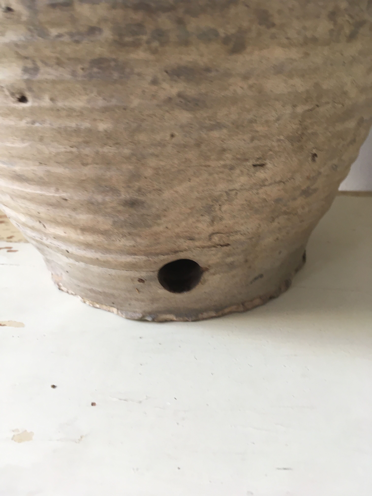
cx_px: 186
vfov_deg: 61.7
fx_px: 416
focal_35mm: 29
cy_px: 248
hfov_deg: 48.2
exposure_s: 1/33
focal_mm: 4.15
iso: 64
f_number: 2.2
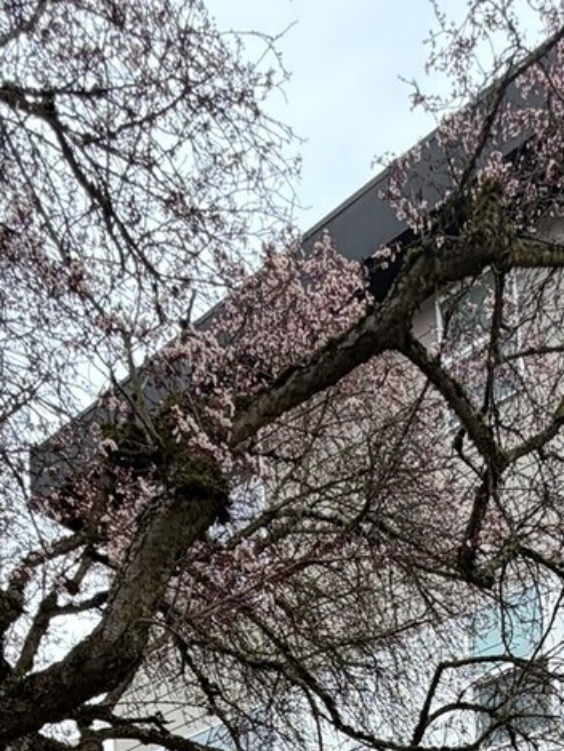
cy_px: 1038
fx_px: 934
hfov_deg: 32.7
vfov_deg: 31.0
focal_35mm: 43
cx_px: 450
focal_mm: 2.22
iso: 64
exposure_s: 1/121
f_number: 2.2
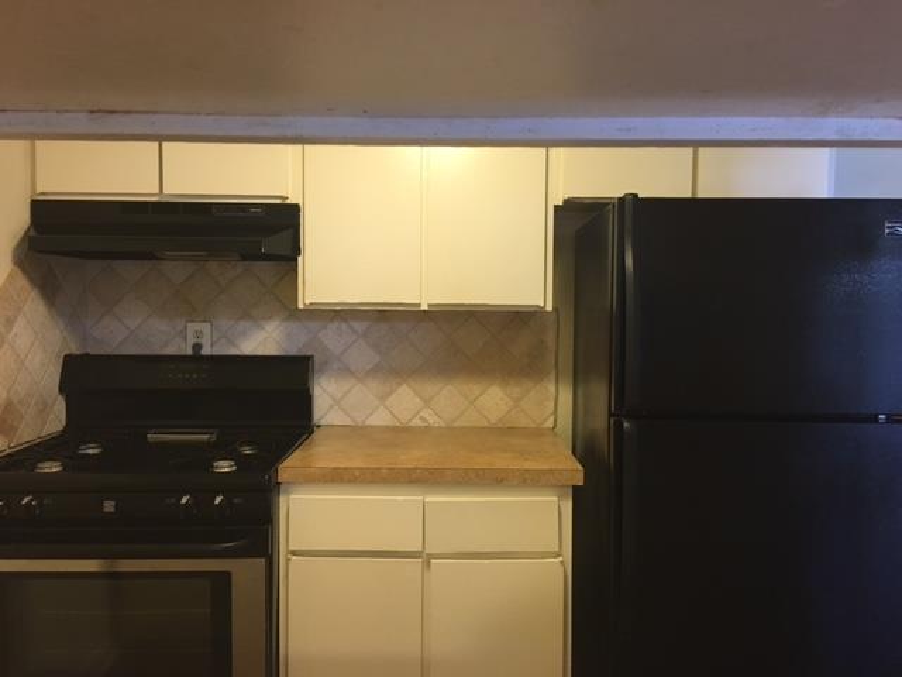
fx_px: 756
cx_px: 451
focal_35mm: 29
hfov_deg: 61.7
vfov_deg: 48.2
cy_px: 338
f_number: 2.2
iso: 160
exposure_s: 1/30
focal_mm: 4.15
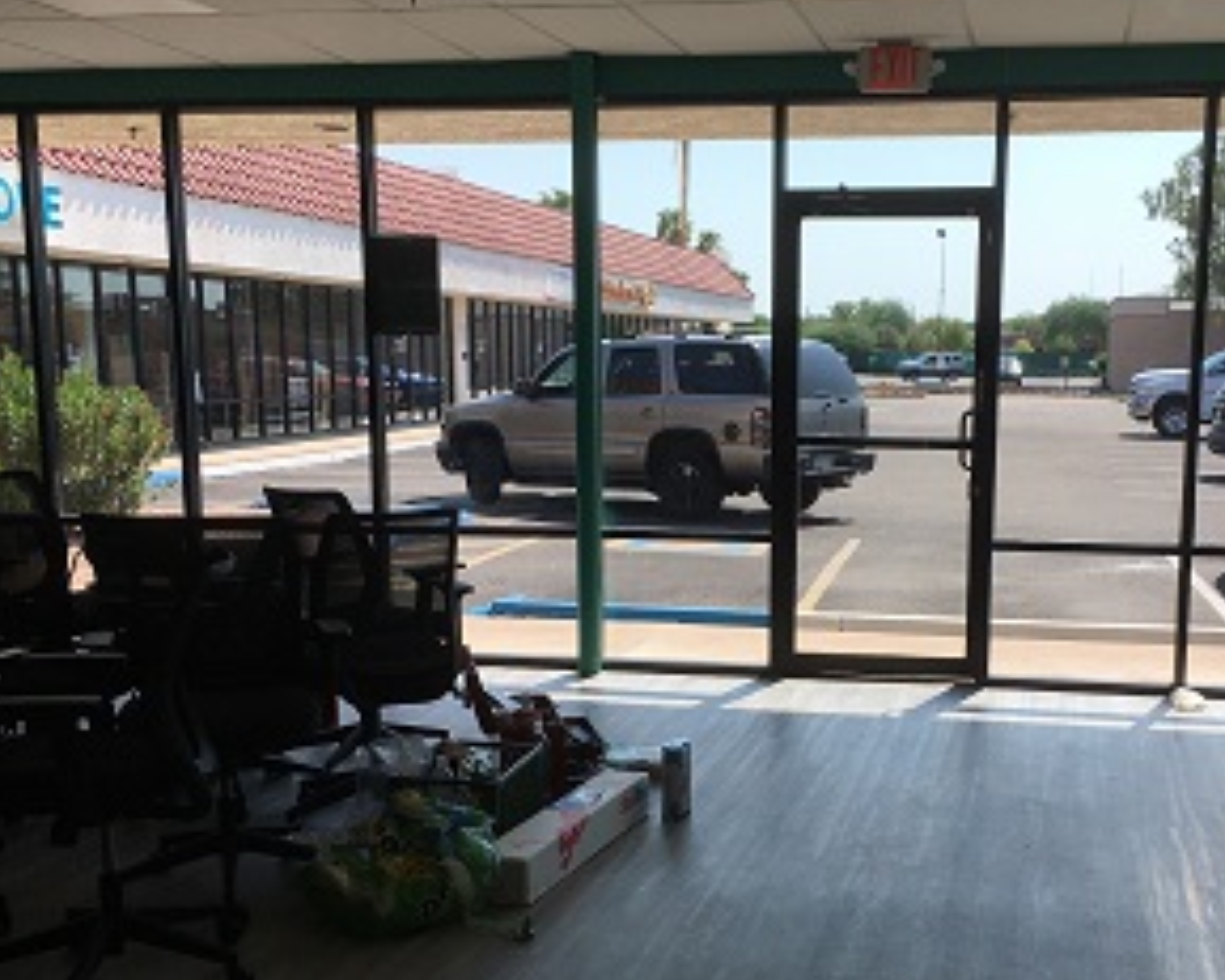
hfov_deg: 41.0
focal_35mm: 45
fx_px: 1631
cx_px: 738
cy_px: 643
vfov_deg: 33.2
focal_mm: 4.15
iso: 25
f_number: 2.2
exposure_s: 1/1261
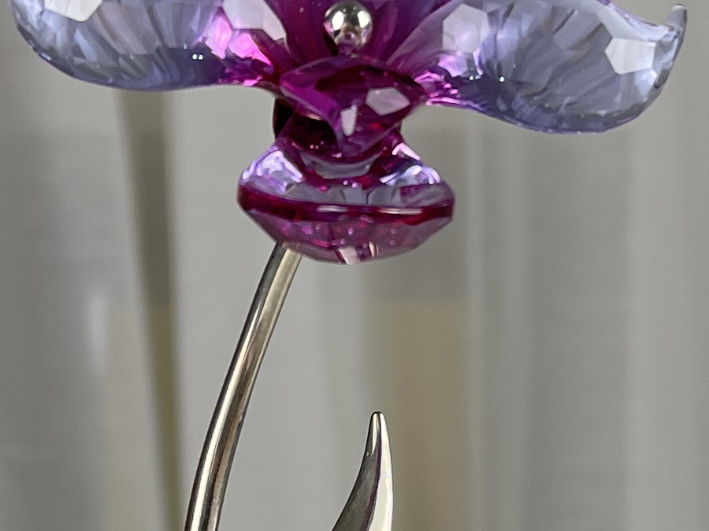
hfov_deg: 17.5
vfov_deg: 12.6
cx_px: 247
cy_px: 774
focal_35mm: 112
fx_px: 2294
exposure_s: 1/120
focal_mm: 5.1
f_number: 1.6
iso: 32
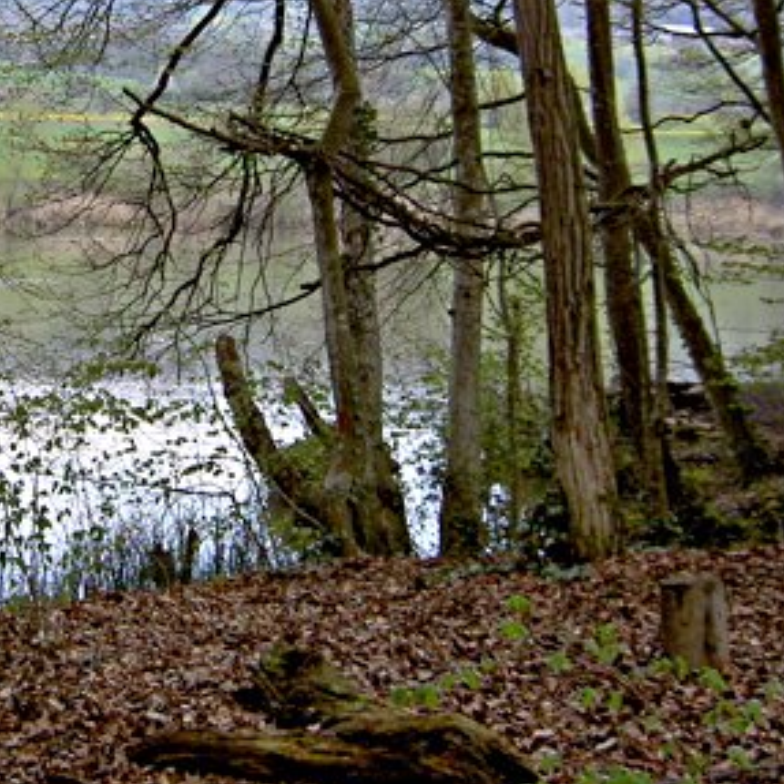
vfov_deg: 25.5
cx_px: 104
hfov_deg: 25.1
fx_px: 1717
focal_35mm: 67
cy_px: 208
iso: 50
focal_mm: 5.6
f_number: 2.8
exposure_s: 1/250
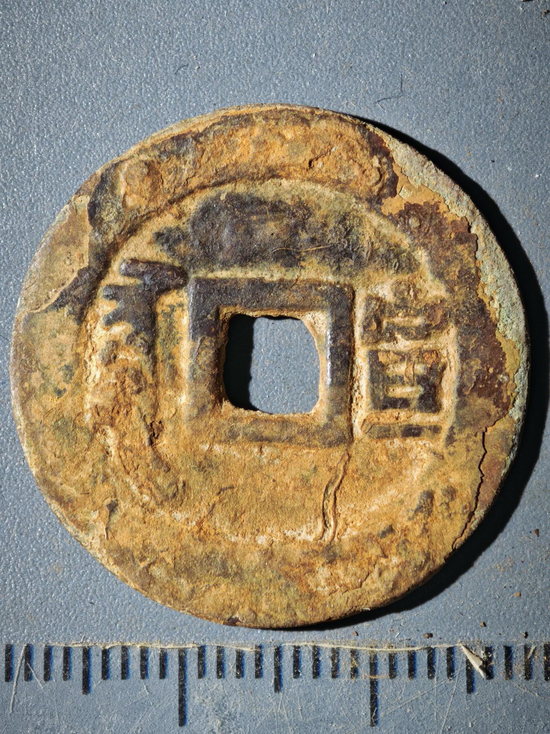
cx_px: 275
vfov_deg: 19.8
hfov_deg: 14.9
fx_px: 2097
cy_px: 367
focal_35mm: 99
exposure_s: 1/100
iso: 160
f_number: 2
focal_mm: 9
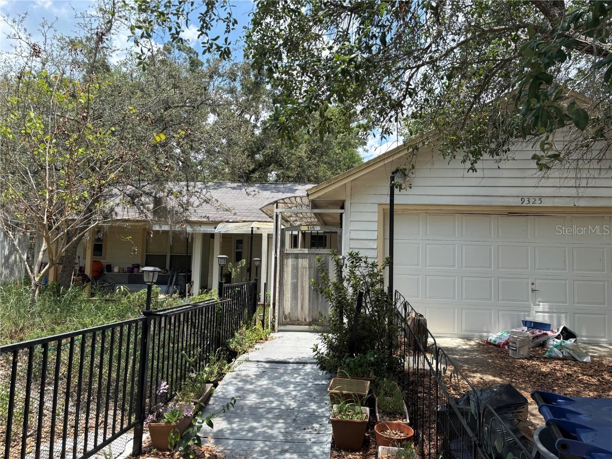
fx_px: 460
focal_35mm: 26
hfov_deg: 67.3
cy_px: 230
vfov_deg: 53.1
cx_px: 306
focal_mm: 5.96
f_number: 1.6
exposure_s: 1/1437
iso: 50
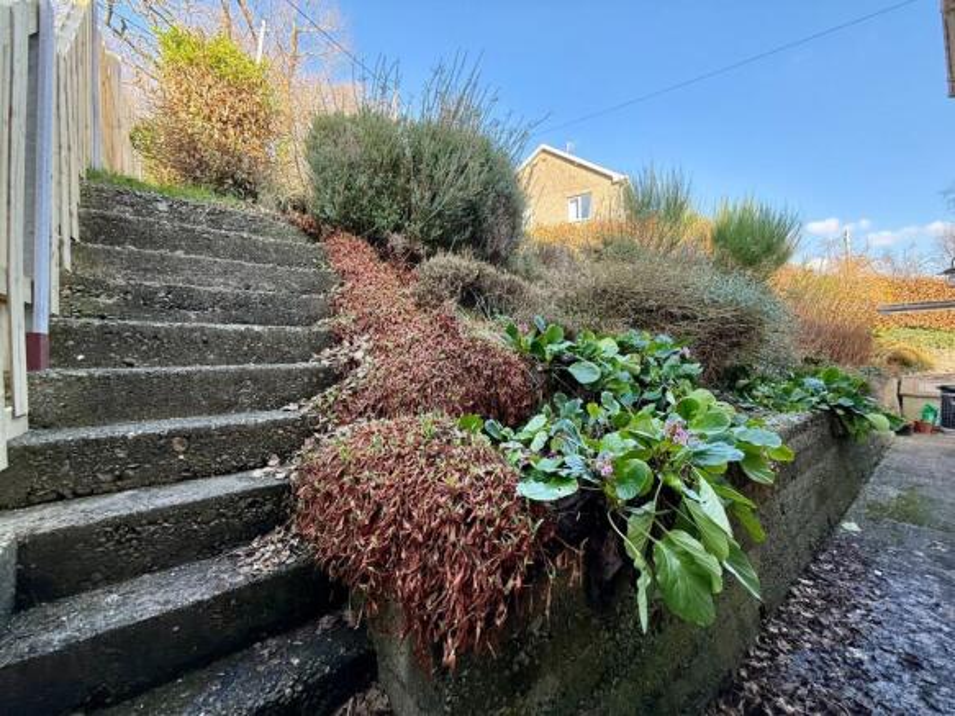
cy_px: 358
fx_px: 386
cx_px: 478
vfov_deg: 85.7
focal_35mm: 14
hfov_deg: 102.1
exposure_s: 1/99
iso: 125
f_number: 2.2
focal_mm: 2.22
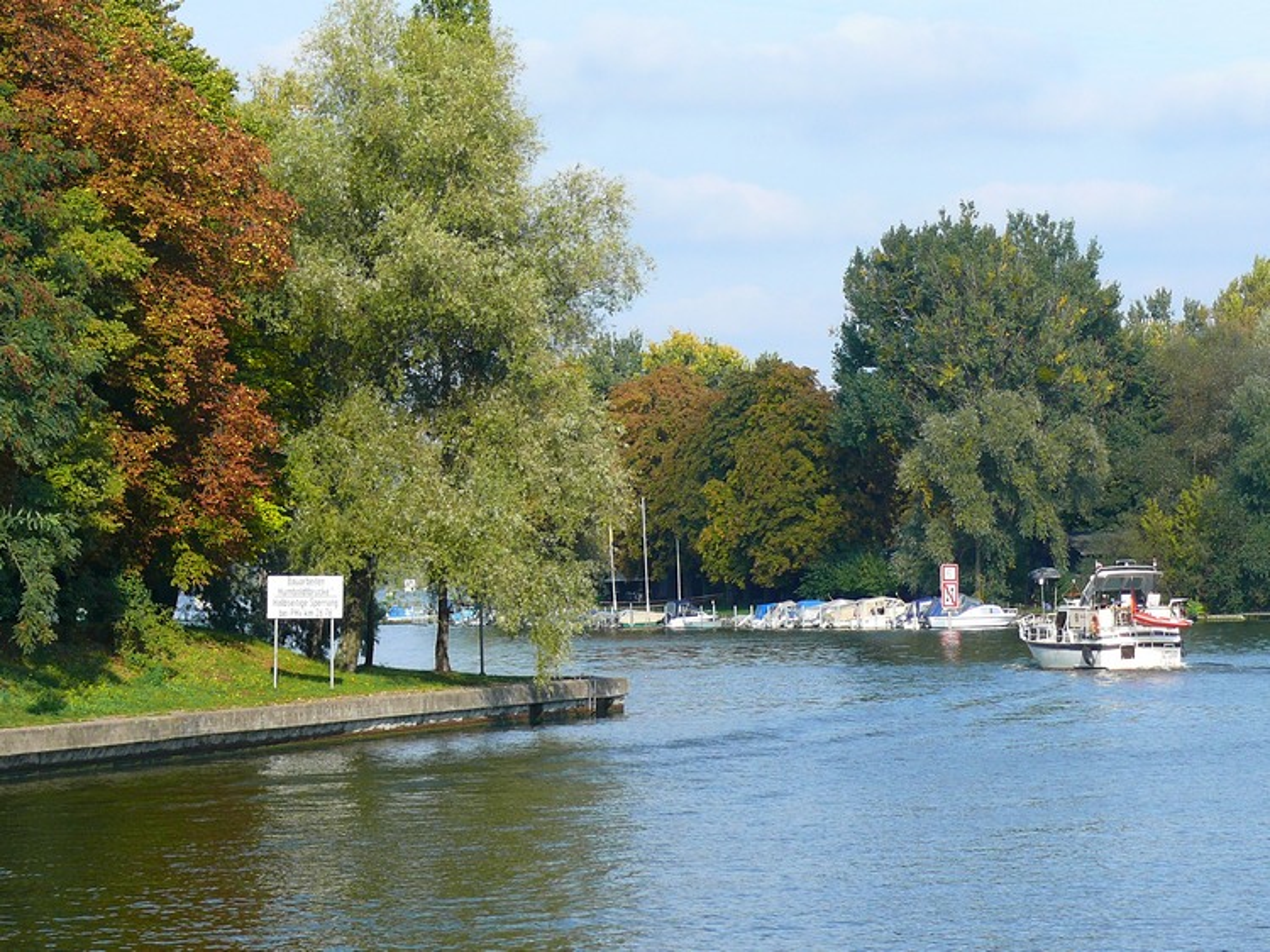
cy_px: 476
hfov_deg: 14.0
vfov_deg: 10.5
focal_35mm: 141
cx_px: 635
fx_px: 5171
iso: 100
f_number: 4
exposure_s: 1/200
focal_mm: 21
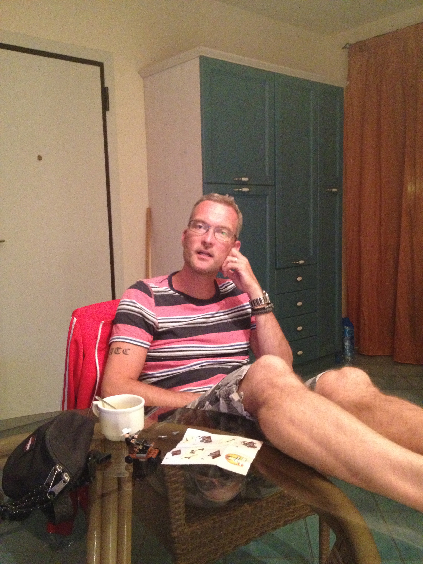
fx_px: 570
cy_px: 282
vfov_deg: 52.6
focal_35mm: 35
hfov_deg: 40.7
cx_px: 212
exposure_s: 1/15
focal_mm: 4.28
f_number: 2.4
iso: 500
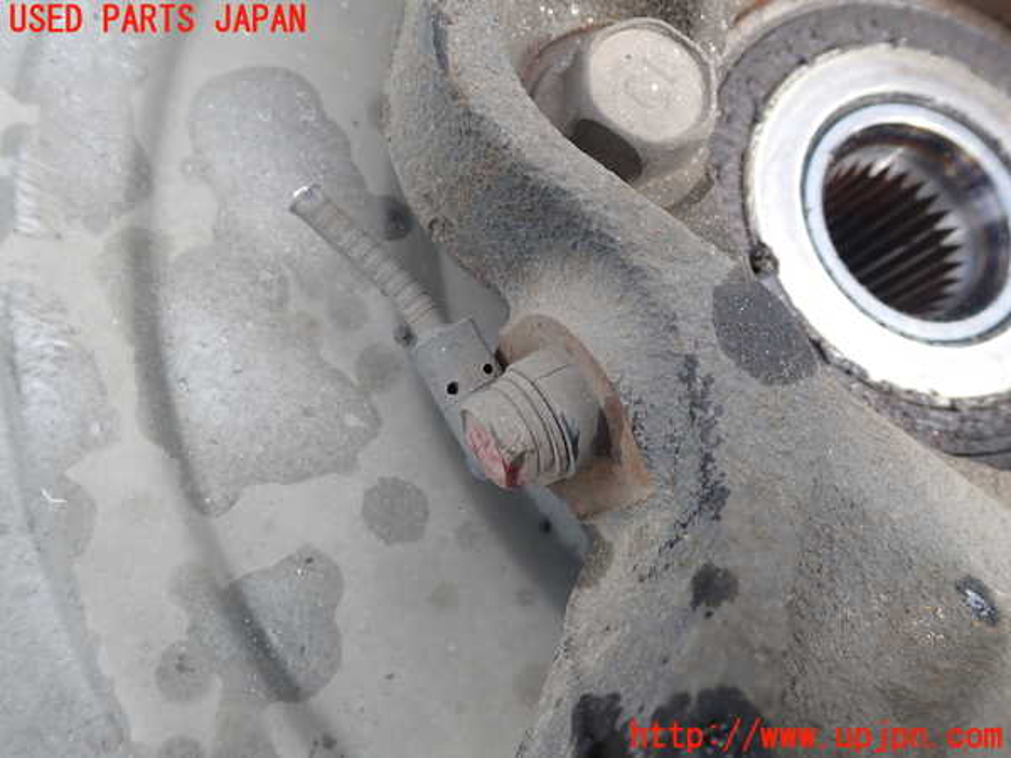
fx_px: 876
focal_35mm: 30
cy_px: 379
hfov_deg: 60.0
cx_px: 506
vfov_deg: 46.8
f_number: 3.2
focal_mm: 5.4
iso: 100
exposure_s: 1/160
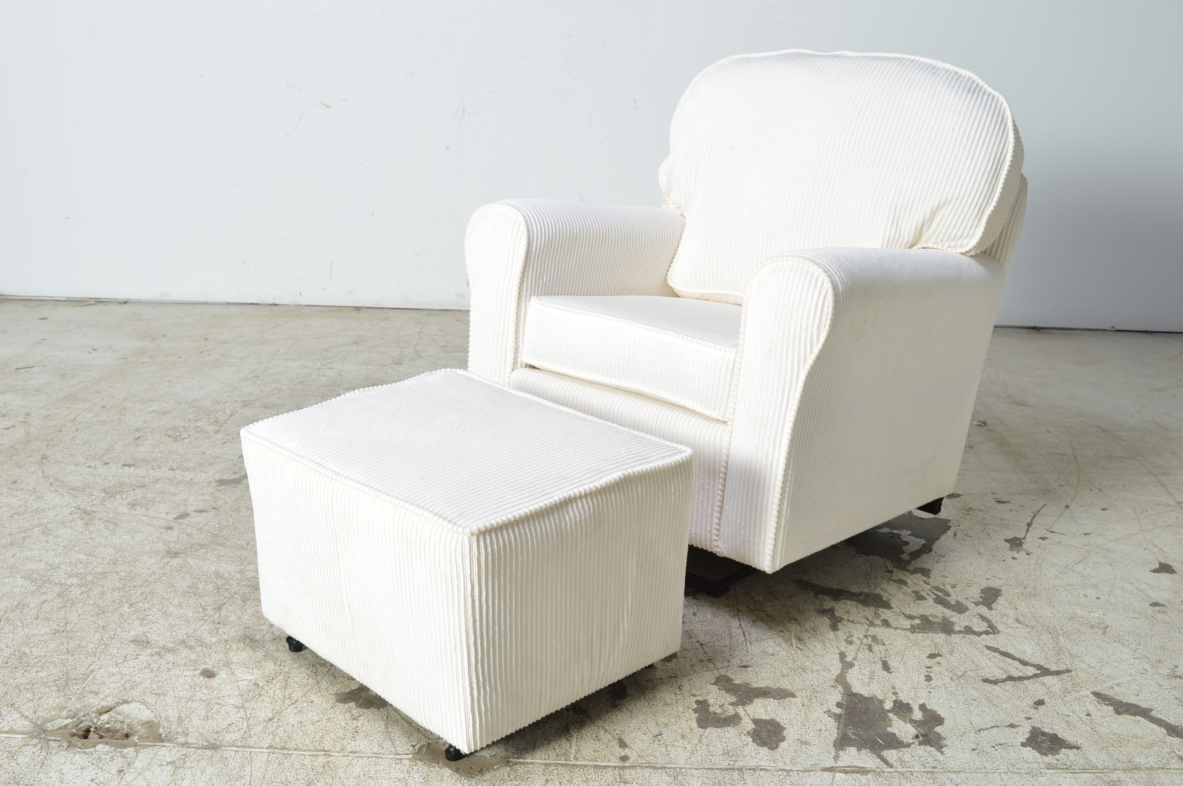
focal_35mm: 40
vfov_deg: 33.0
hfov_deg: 48.0
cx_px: 592
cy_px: 393
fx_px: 1330
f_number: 9
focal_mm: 27
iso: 100
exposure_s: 1/160
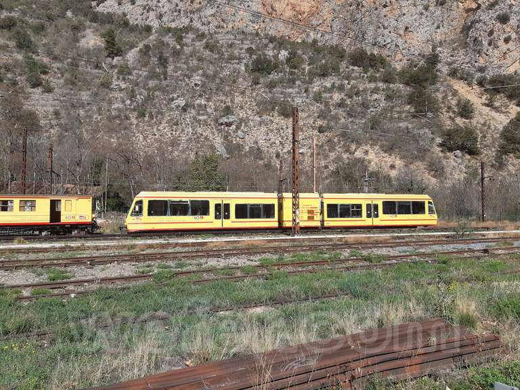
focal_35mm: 26
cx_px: 260
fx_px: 391
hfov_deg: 67.3
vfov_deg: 53.1
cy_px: 195
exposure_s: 1/1621
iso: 40
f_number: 1.7
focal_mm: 3.92
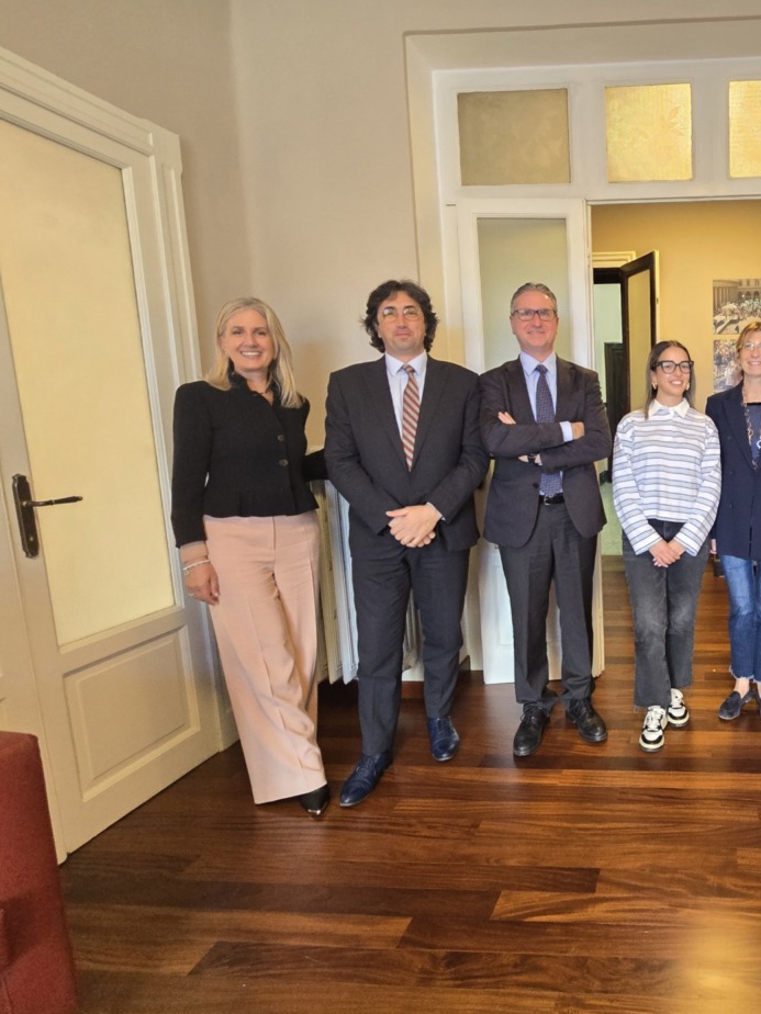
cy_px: 505
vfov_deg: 87.8
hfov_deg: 61.6
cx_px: 669
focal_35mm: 18
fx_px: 528
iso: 250
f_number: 2.2
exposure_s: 1/50
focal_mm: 2.2
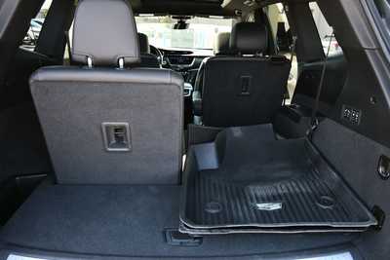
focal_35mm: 30
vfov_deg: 43.6
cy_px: 130
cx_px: 195
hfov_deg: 61.9
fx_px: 325
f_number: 5.6
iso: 800
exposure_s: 1/125
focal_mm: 20
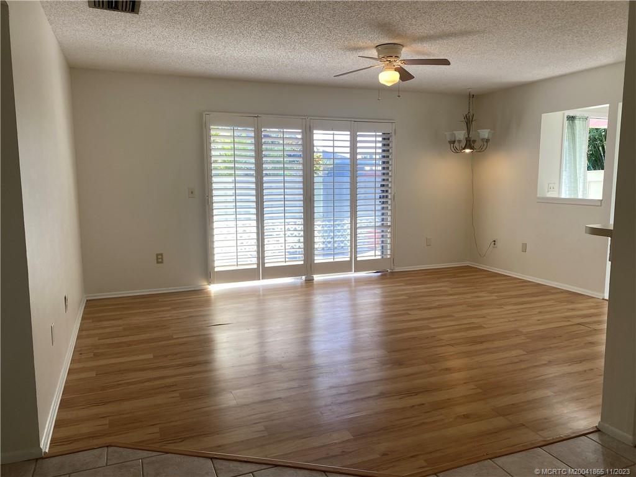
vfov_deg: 53.1
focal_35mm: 26
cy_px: 238
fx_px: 478
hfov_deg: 67.3
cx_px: 318
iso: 32
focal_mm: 4.25
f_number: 1.8
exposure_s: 1/130
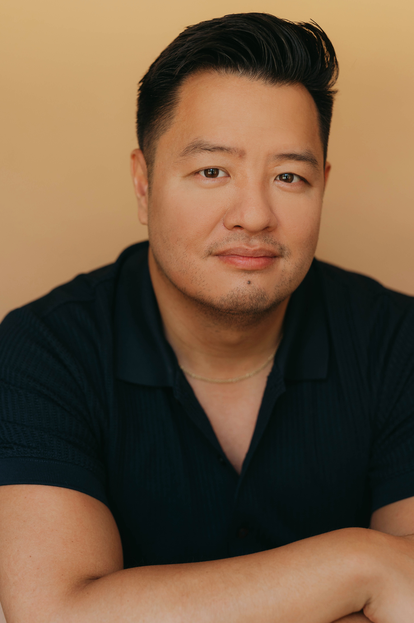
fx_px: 864
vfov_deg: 39.6
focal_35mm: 50
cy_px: 312
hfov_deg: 27.0
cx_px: 207
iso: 800
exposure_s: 1/250
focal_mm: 50
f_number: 2.8
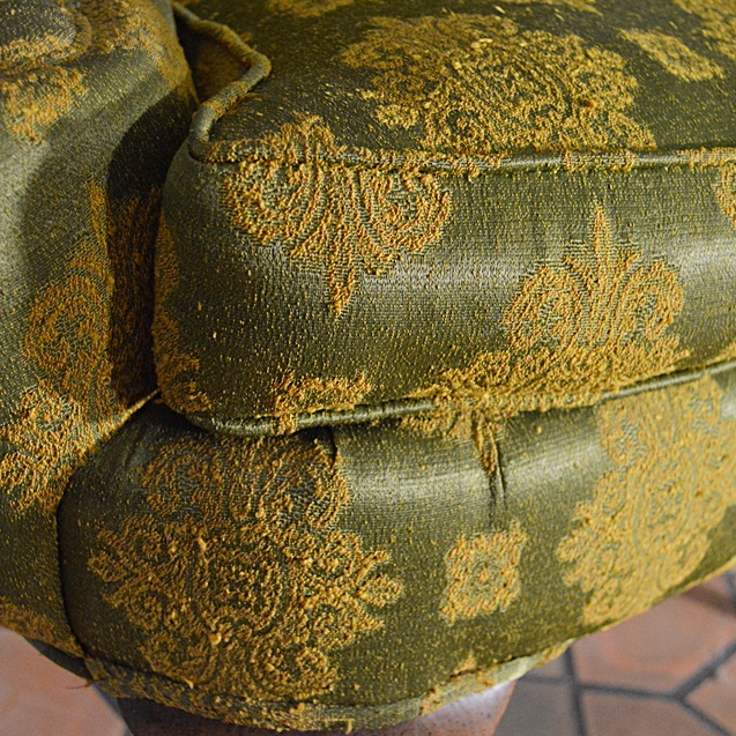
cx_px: 360
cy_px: 354
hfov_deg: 38.3
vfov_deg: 38.3
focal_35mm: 44
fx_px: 1058
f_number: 3.5
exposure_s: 1/60
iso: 2800
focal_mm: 22
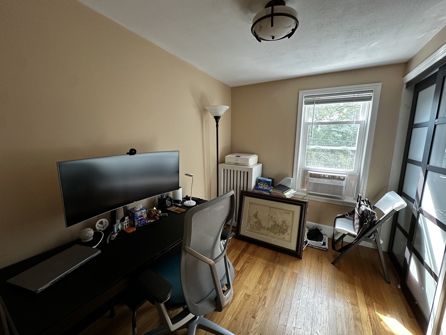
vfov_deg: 85.7
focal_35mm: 14
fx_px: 180
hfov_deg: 102.1
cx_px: 223
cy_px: 168
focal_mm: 2.22
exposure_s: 1/60
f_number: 2.2
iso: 200
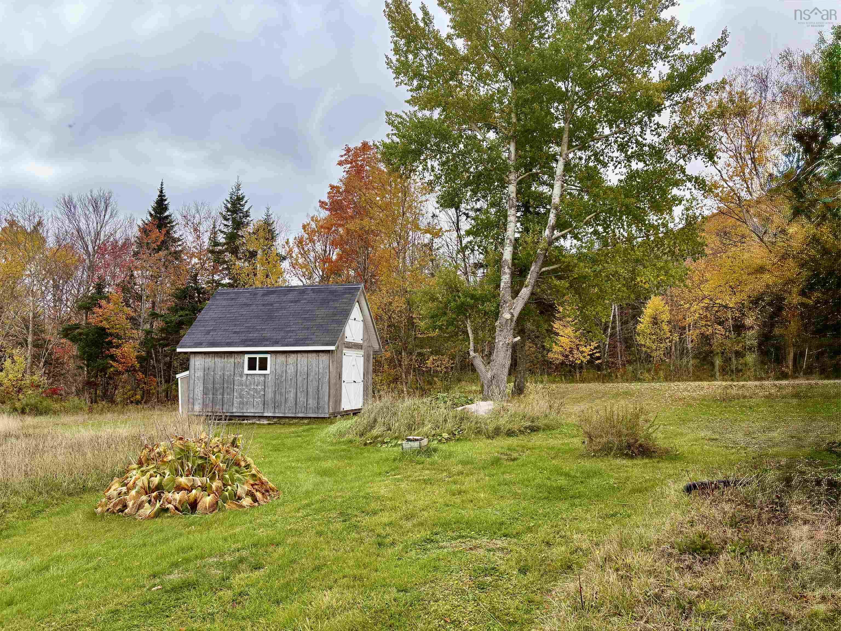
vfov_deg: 53.1
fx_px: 632
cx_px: 420
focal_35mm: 26
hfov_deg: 67.3
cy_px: 316
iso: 50
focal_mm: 5.96
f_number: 1.6
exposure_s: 1/1550
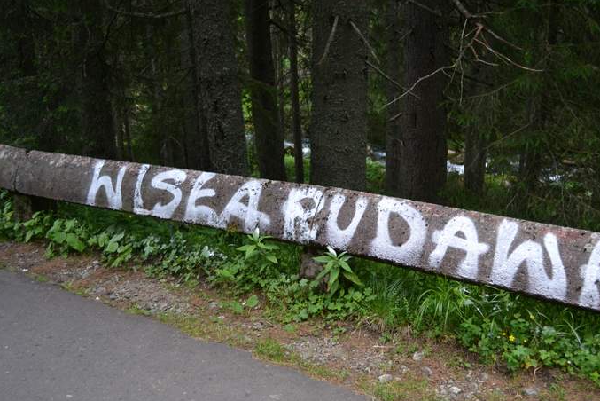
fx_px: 650
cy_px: 206
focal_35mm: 39
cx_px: 323
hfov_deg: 49.5
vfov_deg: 34.2
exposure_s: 1/500
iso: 450
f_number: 4
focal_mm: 22
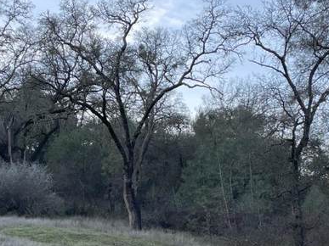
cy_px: 254
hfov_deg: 22.8
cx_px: 156
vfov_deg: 16.7
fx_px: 817
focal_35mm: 86
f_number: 1.6
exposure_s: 1/370
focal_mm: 4.2
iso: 32
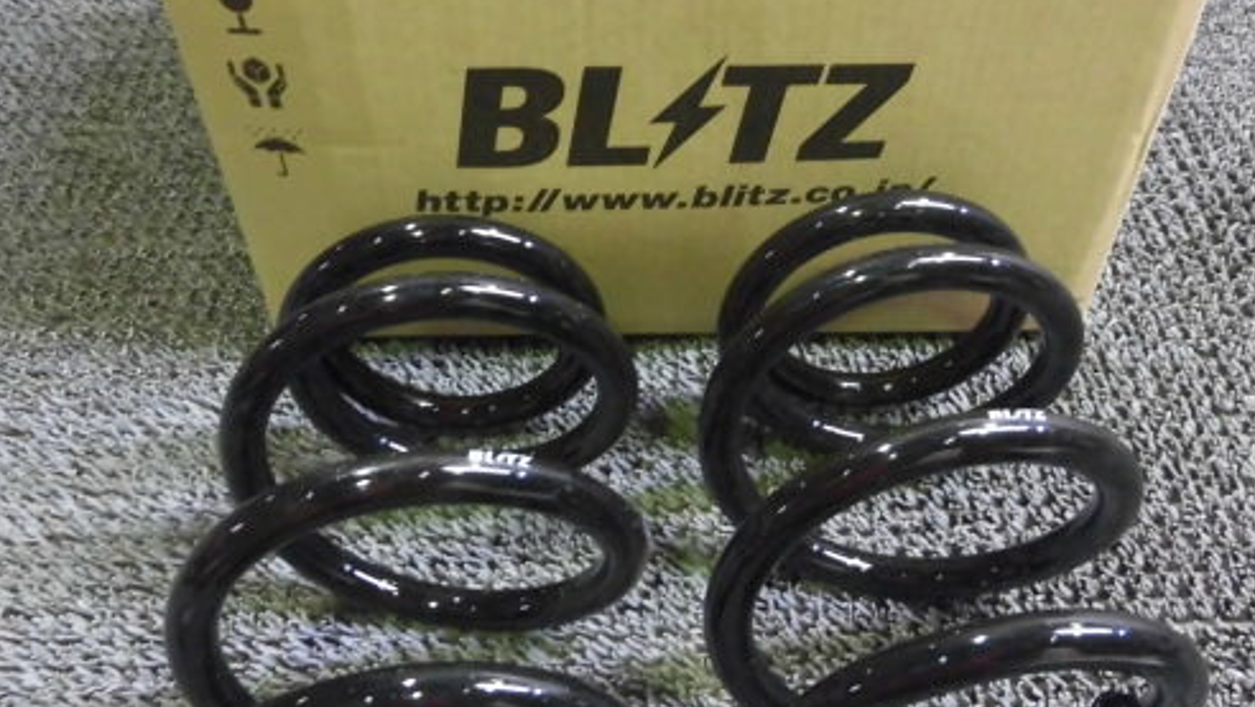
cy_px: 291
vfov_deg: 34.6
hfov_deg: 57.9
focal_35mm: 34
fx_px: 1132
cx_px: 684
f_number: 3.1
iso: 400
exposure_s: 1/25
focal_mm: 4.3
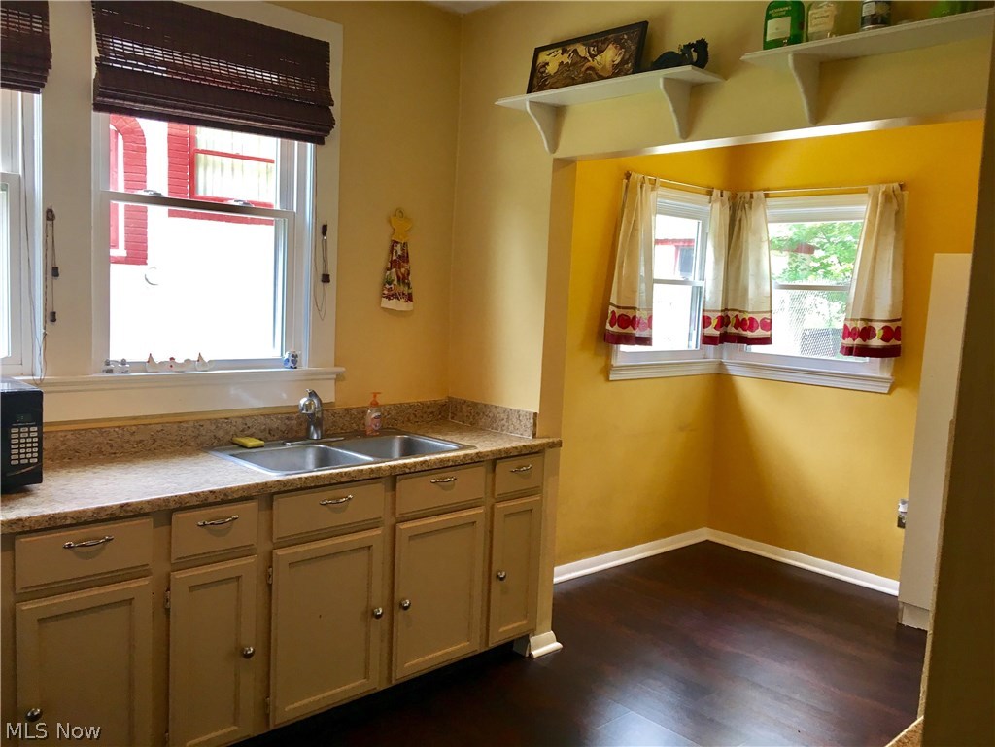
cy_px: 374
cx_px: 498
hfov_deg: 61.7
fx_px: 834
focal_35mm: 29
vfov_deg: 48.2
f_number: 2.2
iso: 25
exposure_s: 1/40
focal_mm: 4.15
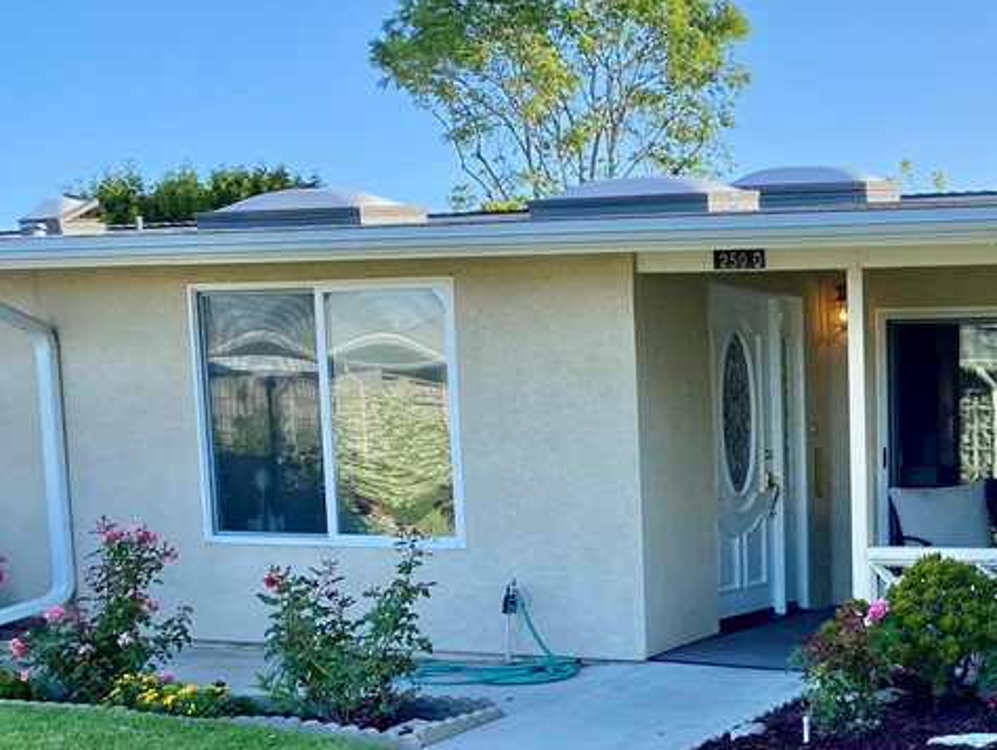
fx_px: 1614
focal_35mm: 56
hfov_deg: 31.6
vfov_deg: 25.5
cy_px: 632
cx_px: 1003
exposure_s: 1/919
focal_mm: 4.25
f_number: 1.8
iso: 32
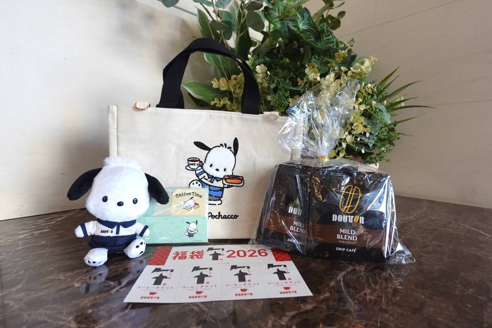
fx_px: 246
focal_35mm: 18
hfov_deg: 90.0
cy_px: 164
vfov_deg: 67.5
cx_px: 246
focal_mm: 6.9
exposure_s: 1/80
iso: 125
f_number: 2
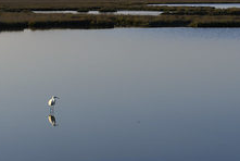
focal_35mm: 142
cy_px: 120
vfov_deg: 9.7
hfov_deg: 14.4
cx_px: 92
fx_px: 950
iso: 100
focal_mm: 35
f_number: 6.3
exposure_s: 1/500
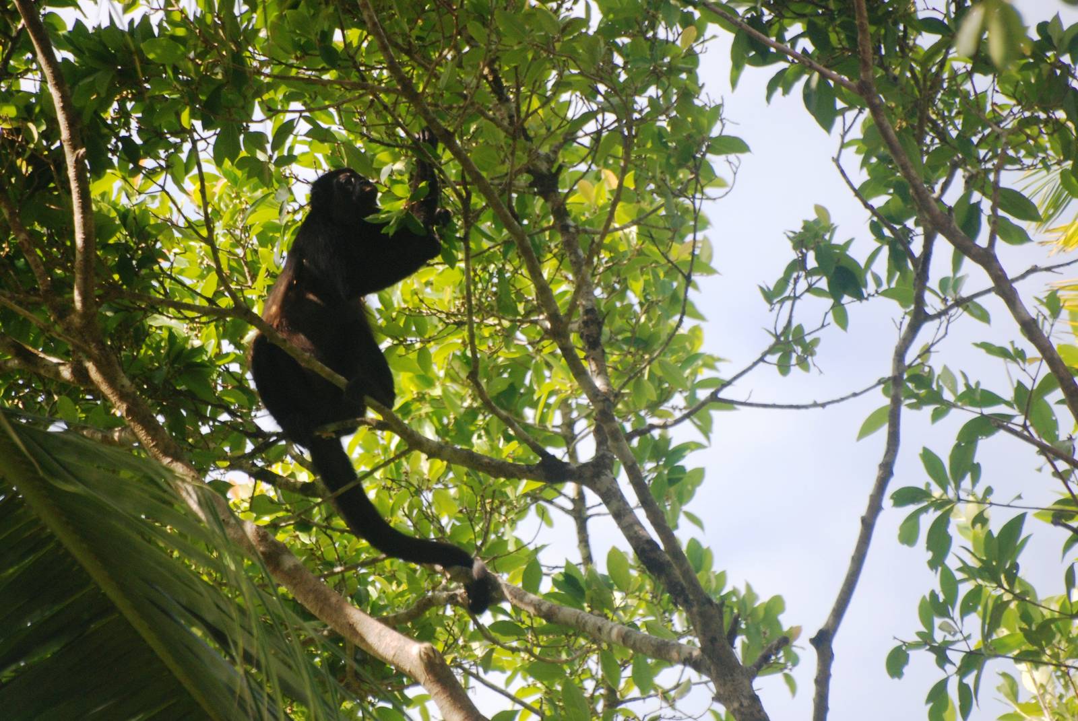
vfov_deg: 3.1
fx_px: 13491
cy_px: 360
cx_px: 539
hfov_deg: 4.6
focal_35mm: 450
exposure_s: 1/500
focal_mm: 300
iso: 400
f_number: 5.6
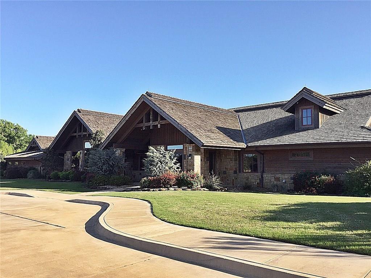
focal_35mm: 29
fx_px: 311
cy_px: 139
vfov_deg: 48.2
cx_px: 186
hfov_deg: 61.7
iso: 32
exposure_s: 1/989
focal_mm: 4.15
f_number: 2.2
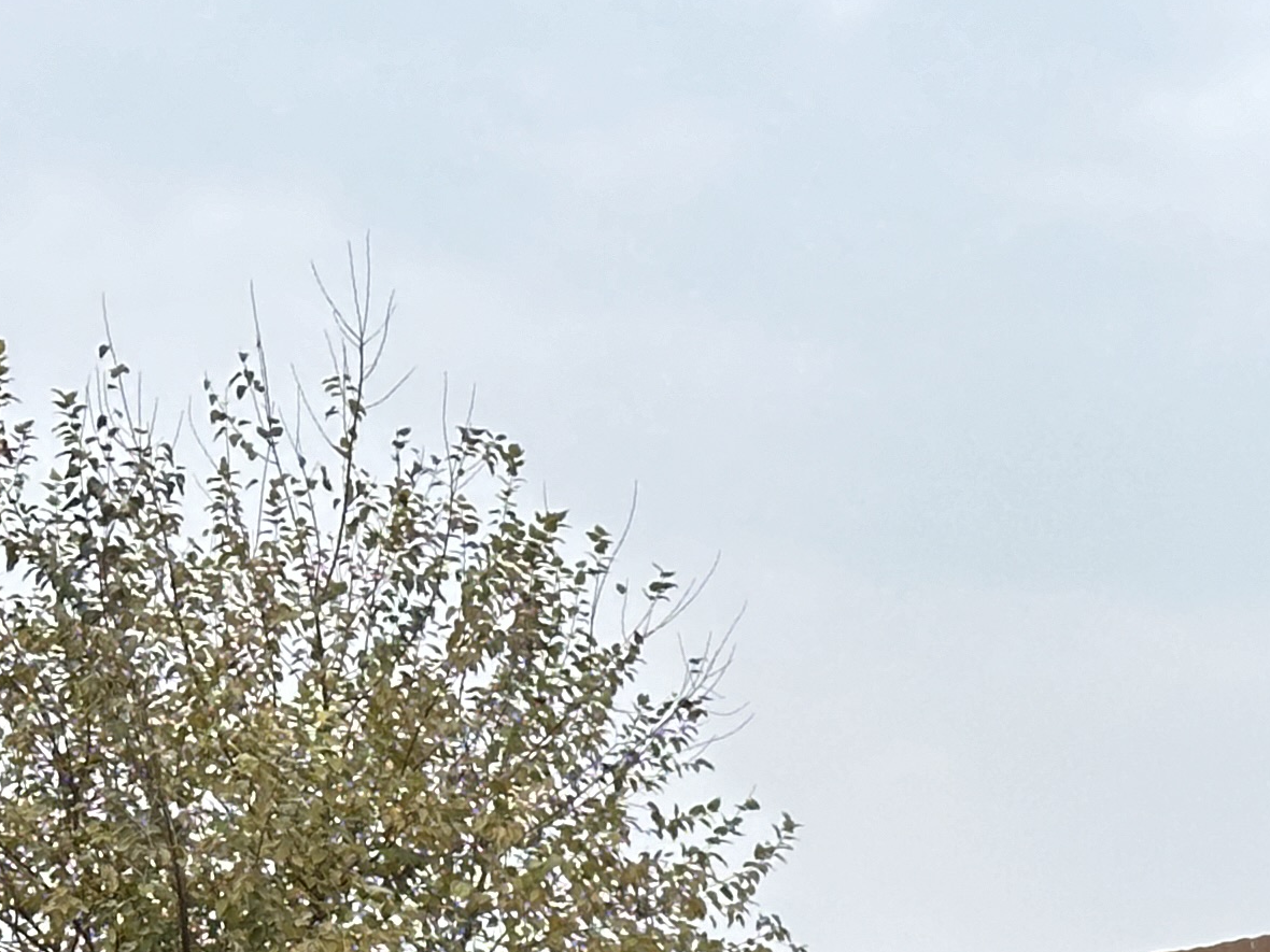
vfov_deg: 8.8
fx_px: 6017
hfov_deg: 11.9
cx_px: 1258
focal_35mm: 164
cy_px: 1510
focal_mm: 6.86
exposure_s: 1/441
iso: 64
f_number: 1.78
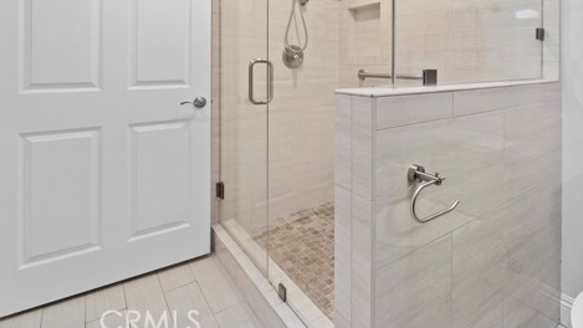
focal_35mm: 20
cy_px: 74
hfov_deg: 84.9
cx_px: 364
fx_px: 309
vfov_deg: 52.9
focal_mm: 14
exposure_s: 1/30
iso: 640
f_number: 9
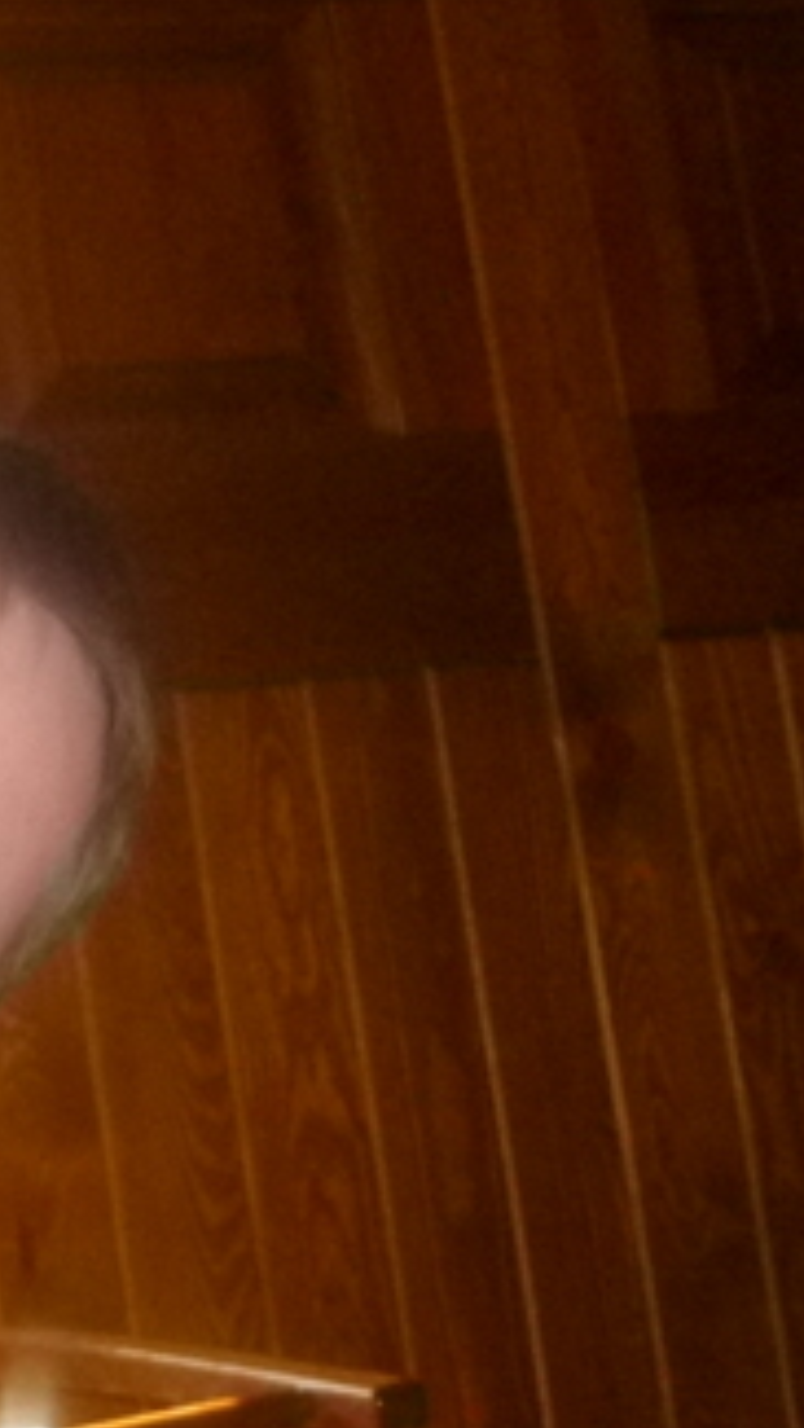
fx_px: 2537
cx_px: -756
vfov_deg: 31.2
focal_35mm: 67
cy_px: 923
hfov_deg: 15.0
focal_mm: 4.5
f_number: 3.1
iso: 400
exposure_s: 1/125
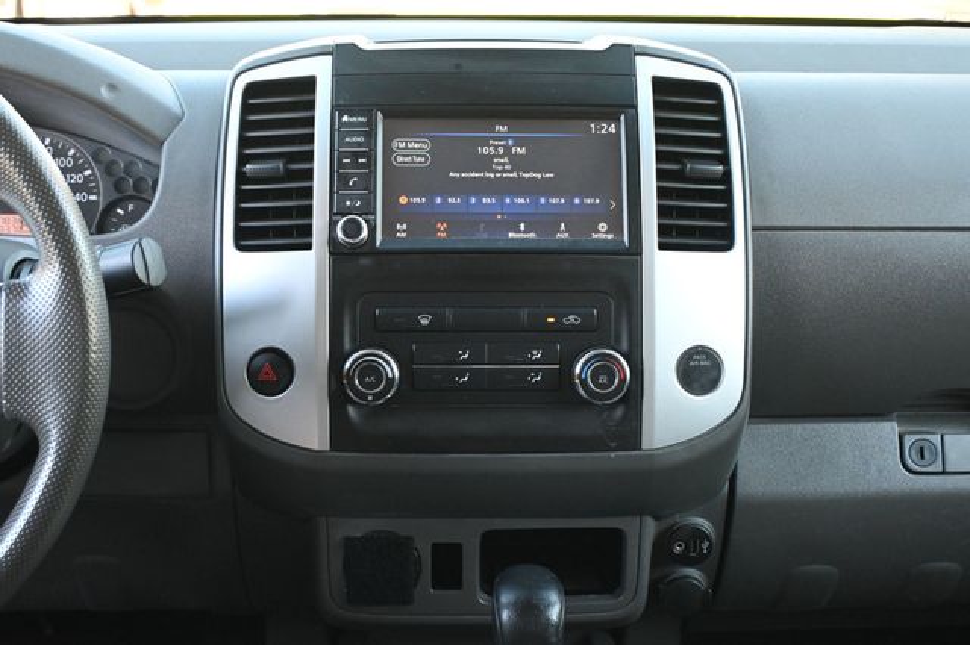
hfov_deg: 40.0
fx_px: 1333
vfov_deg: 27.2
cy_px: 322
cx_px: 485
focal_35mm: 50
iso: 2500
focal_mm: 33
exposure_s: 1/125
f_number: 5
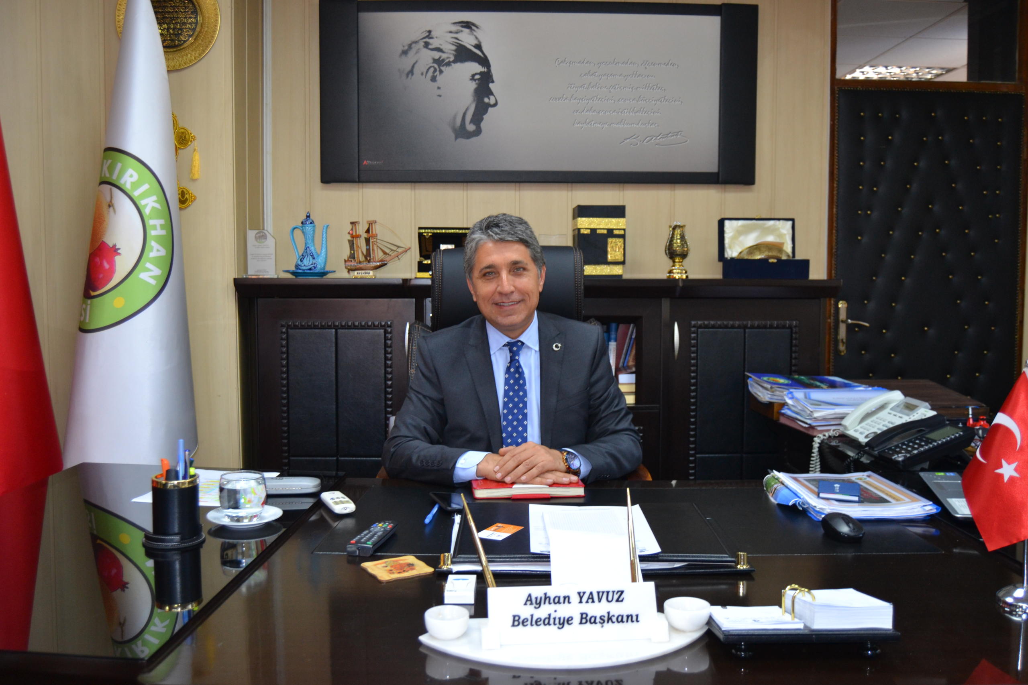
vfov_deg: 40.0
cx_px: 514
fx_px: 942
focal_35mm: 33
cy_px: 342
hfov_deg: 57.2
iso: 560
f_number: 3.5
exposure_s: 1/60
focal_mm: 22
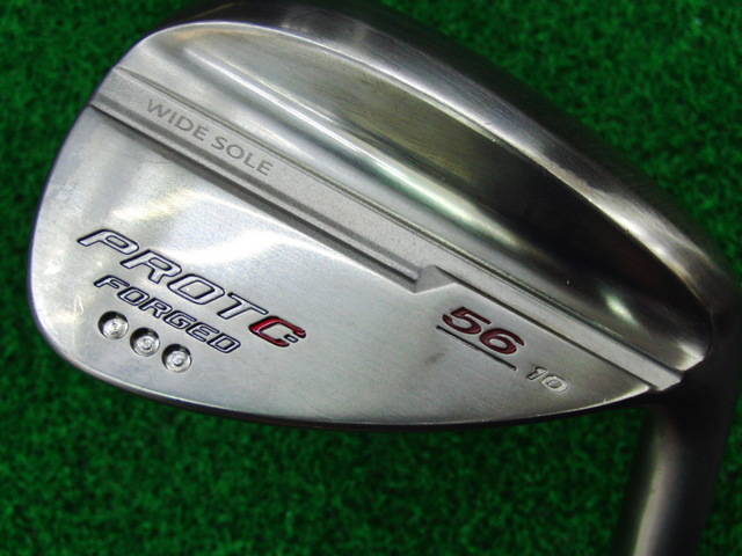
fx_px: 922
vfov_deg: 33.6
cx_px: 371
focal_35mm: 43
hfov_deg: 43.9
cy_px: 278
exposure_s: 1/80
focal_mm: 7.54
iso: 400
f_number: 3.7
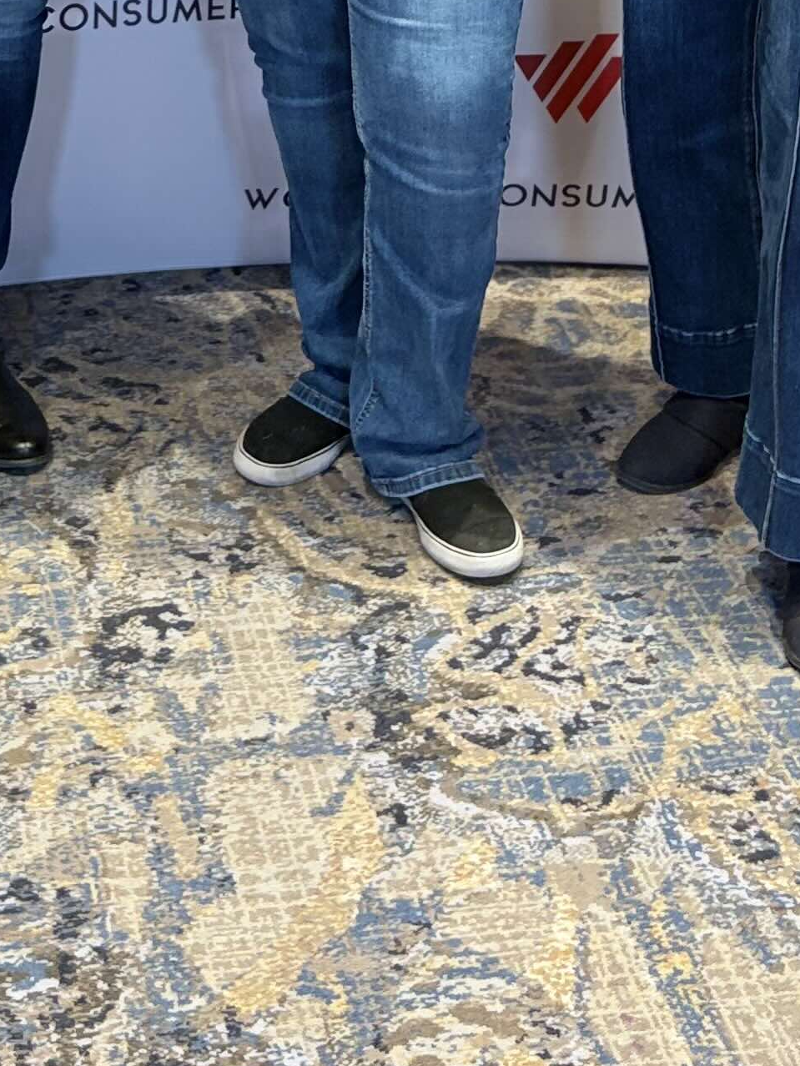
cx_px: 136
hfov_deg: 17.8
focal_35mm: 82
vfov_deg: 20.7
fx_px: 2526
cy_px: -490
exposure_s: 1/60
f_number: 1.6
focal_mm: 5.96
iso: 160
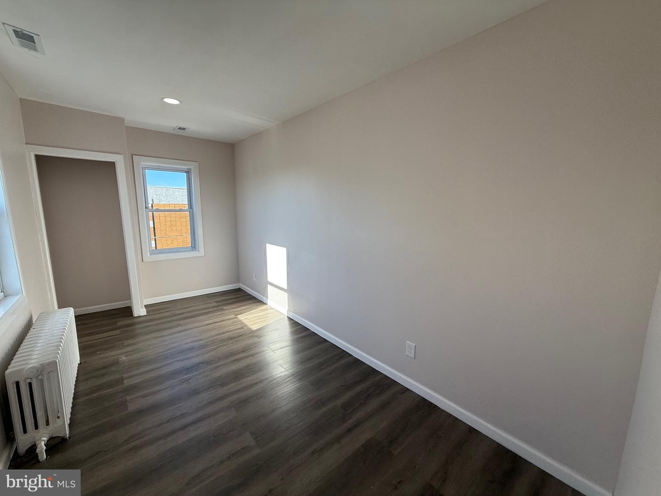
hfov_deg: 102.1
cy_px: 248
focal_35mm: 14
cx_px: 330
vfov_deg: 85.7
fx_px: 267
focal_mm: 2.22
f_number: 2.2
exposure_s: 1/280
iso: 64
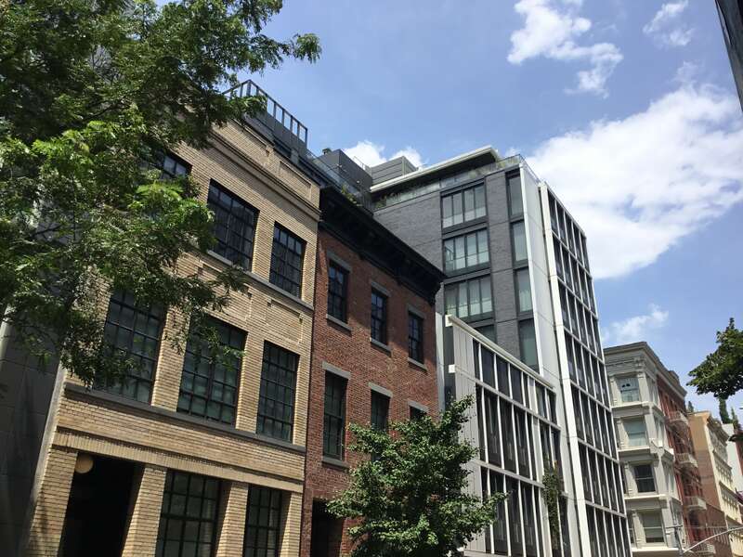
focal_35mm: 31
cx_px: 372
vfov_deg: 45.4
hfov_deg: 58.4
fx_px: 665
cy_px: 278
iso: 25
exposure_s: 1/1812
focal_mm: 3.3
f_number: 2.4
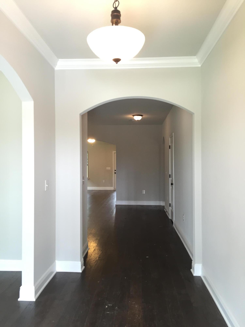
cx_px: 122
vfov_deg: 61.7
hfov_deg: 48.2
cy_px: 164
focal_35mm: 29
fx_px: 274
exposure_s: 1/30
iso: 64
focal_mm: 4.15
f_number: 2.2
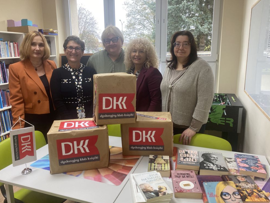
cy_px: 101
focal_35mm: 27
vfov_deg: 51.4
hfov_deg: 65.3
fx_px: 211
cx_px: 134
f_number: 1.8
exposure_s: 1/100
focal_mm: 4.25
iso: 125
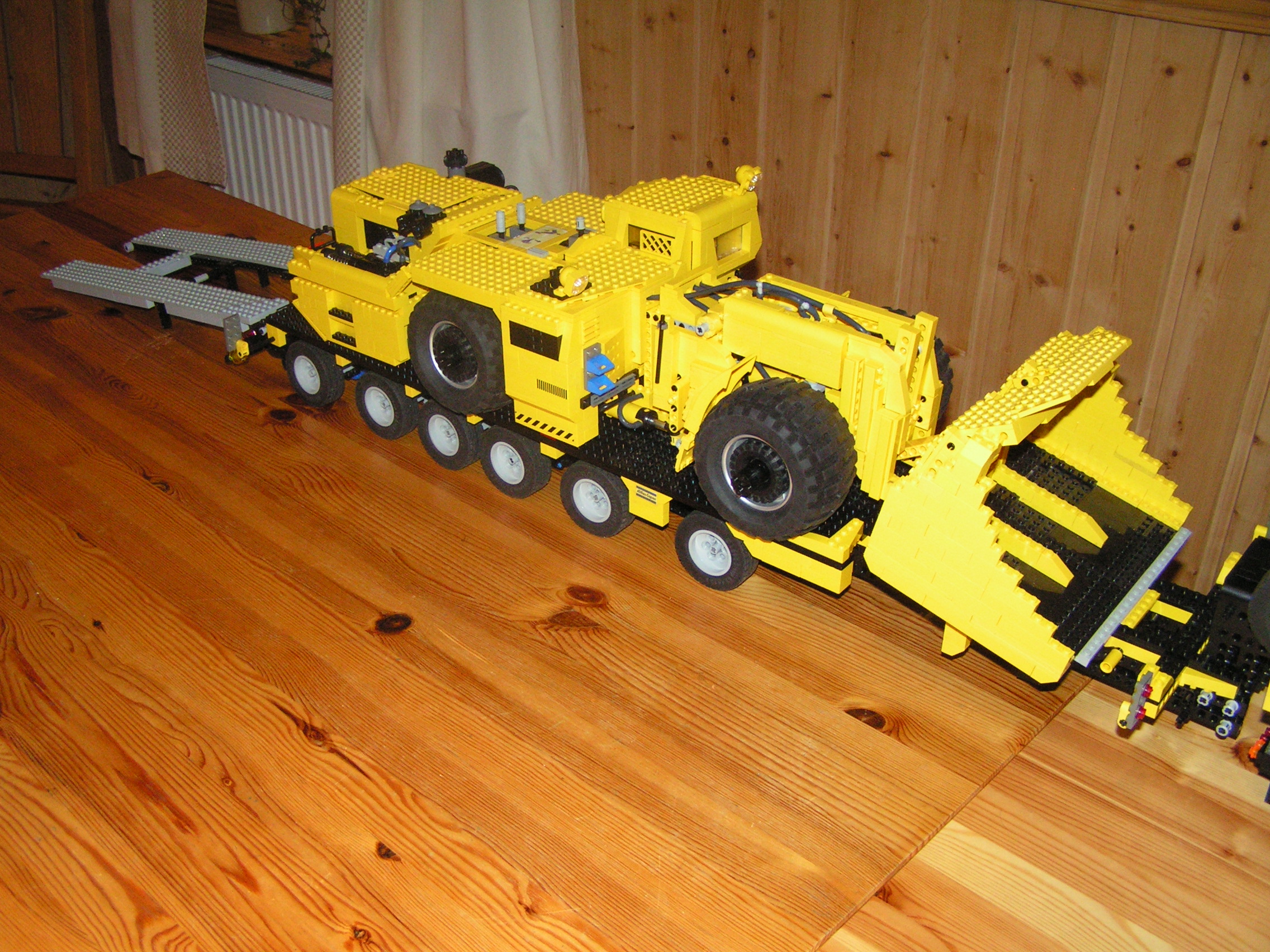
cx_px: 635
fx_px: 1394
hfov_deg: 49.0
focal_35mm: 38
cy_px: 476
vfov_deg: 37.7
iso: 200
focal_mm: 6.3
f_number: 2.8
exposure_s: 1/40
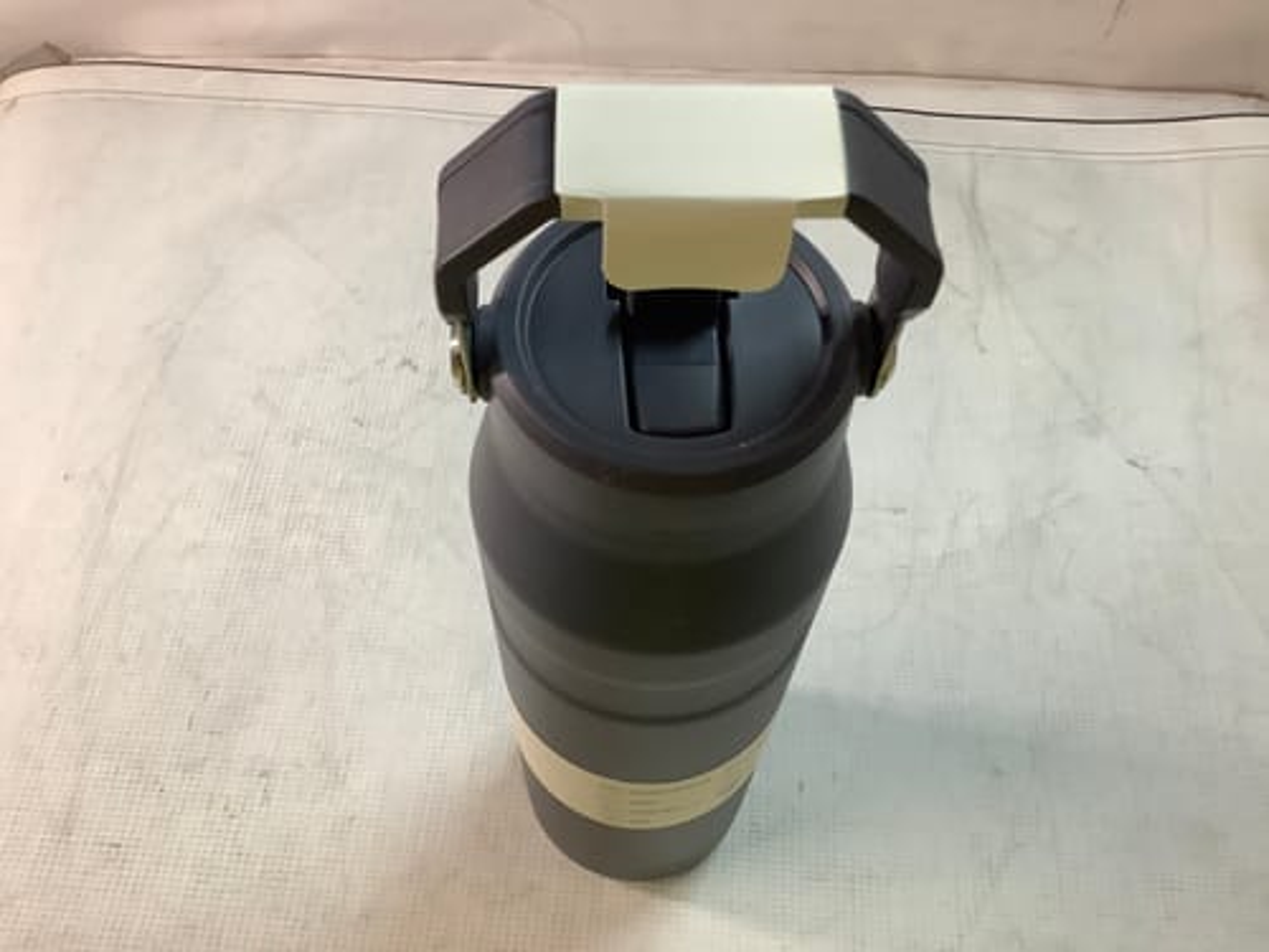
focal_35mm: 31
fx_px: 1136
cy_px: 476
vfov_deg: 45.4
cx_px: 634
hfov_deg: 58.4
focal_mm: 3.3
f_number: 2.4
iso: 125
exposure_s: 1/50
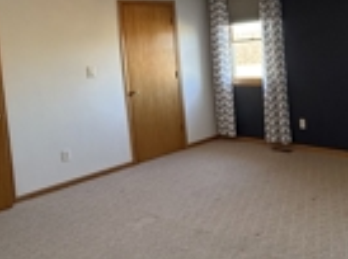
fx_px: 411
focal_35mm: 41
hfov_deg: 44.8
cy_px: 71
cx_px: 246
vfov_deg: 34.4
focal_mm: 2.22
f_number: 2.2
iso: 320
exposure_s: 1/60
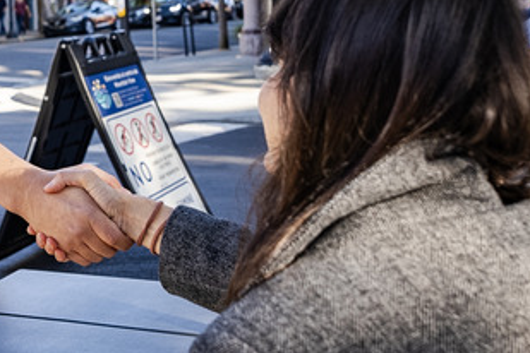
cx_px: 77
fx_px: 1030
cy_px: 39
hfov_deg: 28.0
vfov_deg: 19.1
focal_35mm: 70
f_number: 4
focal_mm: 24
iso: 160
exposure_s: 1/160
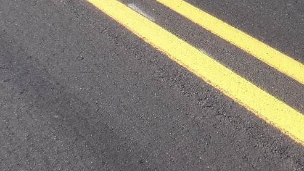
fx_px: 774
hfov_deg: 21.8
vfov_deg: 12.2
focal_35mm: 96
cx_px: 268
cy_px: -47
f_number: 5.6
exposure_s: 1/200
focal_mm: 6.3
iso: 64
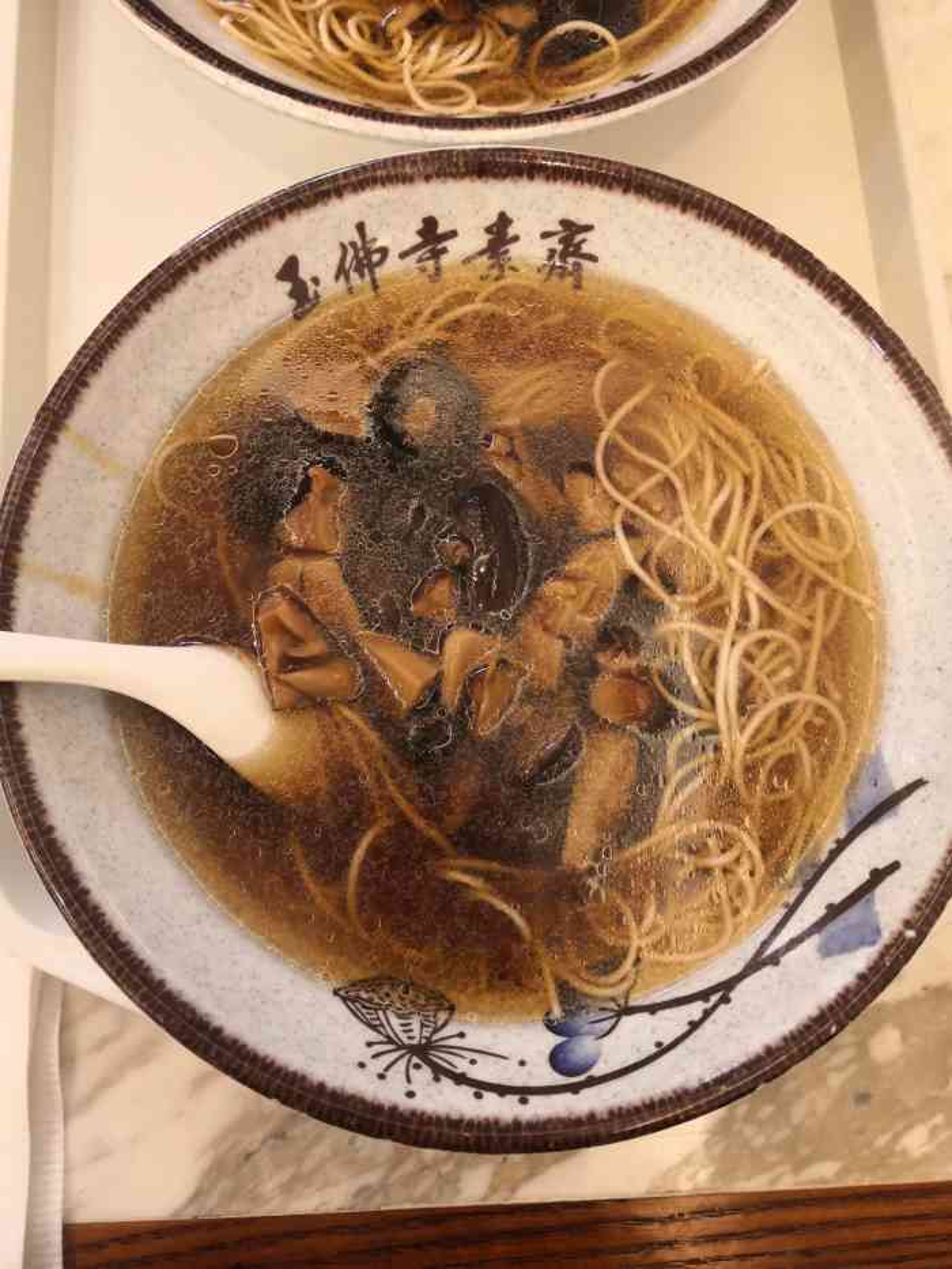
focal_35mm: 27
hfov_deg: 51.4
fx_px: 990
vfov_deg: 65.3
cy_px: 634
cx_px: 476
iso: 200
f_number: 1.6
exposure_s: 1/33.3
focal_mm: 3.95
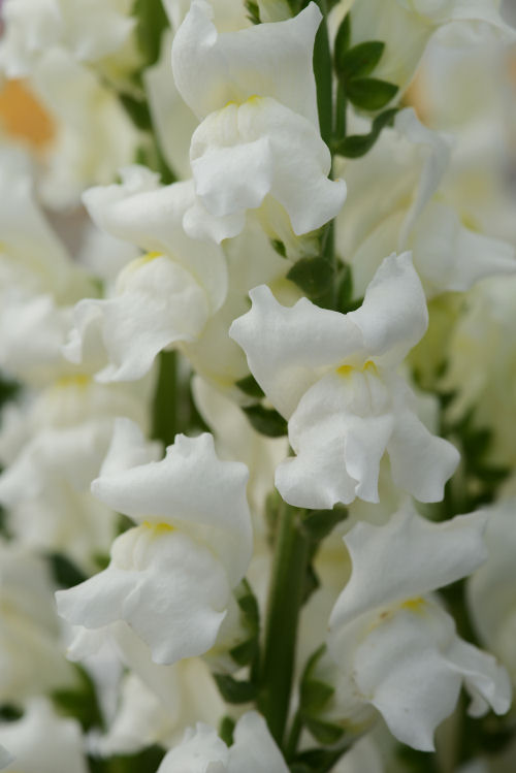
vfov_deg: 19.4
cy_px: 386
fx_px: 2255
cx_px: 258
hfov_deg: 13.1
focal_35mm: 105
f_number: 11
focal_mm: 105
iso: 200
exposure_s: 1/400
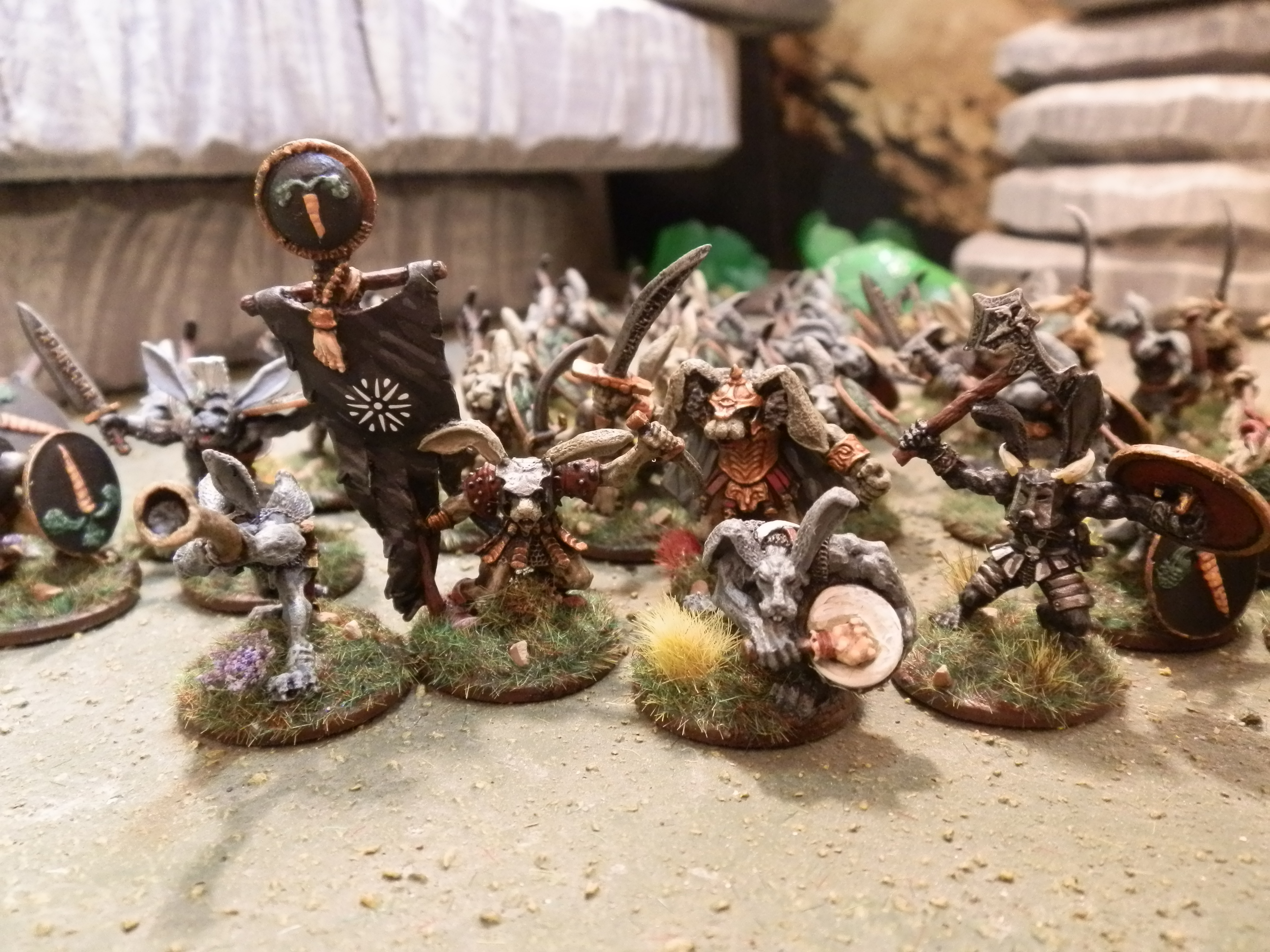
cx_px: 635
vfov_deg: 49.7
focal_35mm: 28
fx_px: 1027
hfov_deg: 63.4
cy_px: 476
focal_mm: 5
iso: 400
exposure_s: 1/25
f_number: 3.1
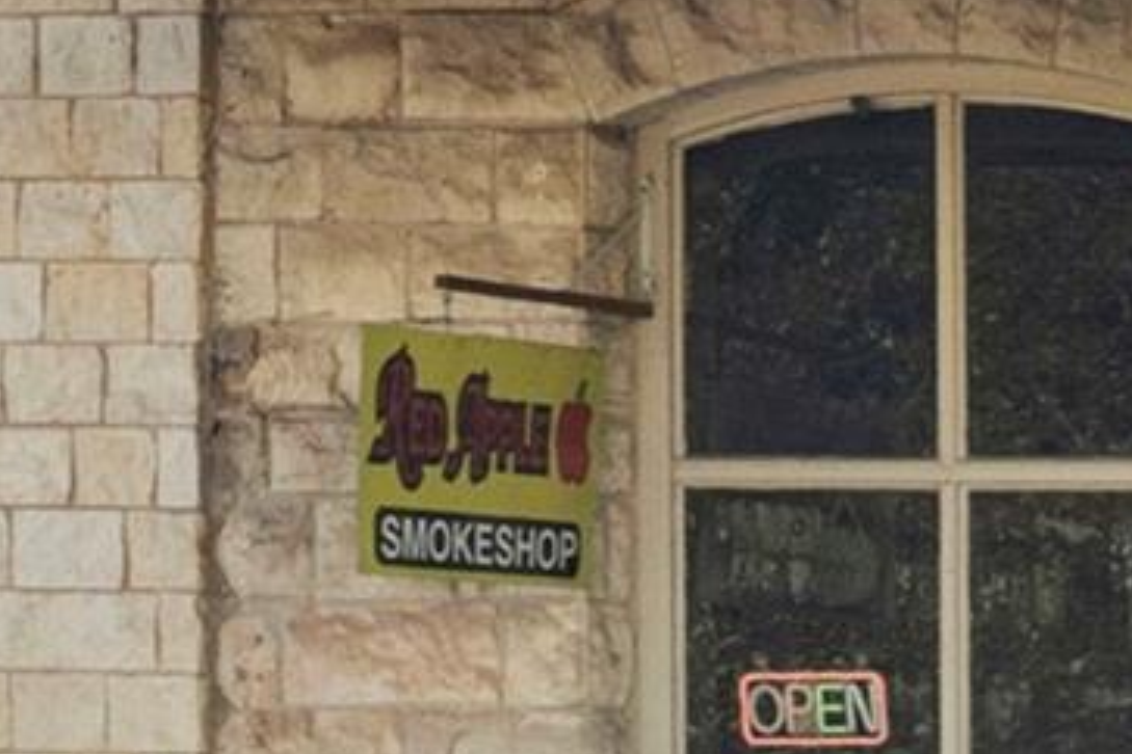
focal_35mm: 203
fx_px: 6383
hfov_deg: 9.7
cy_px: -241
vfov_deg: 6.7
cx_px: 1918
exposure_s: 1/50
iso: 200
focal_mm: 24
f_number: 8
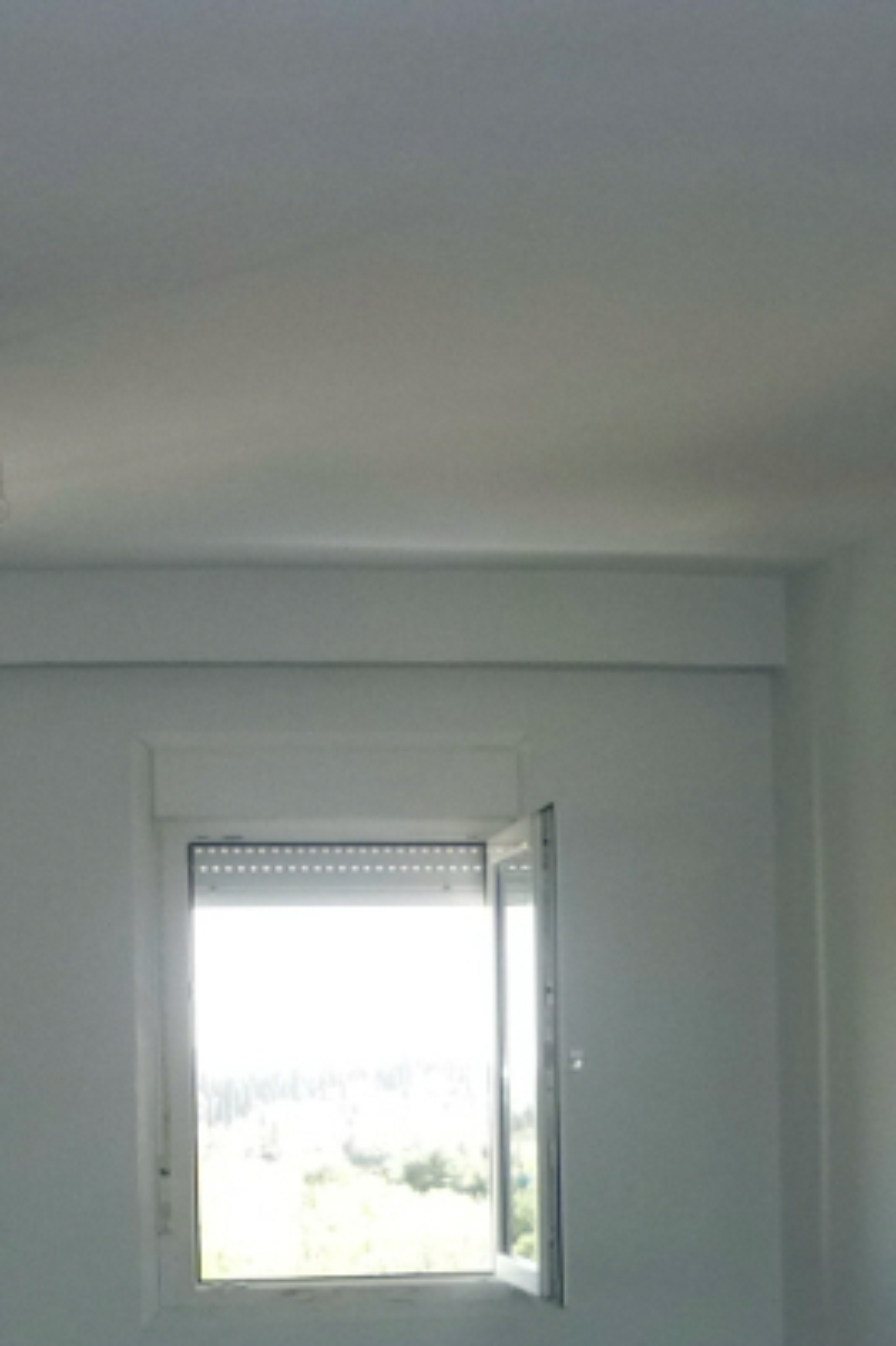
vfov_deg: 25.8
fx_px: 2877
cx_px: 198
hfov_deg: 17.6
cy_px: 1103
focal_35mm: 77
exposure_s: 1/160
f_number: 2.8
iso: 200
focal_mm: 5.5
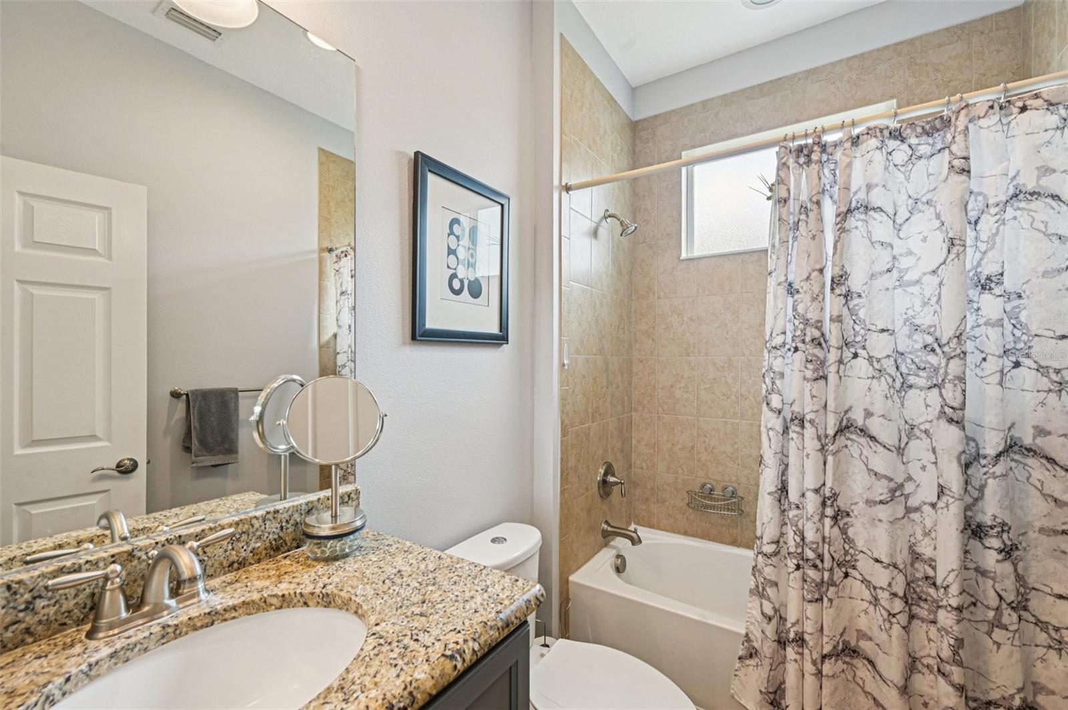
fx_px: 444
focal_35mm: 15
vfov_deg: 77.2
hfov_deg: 100.5
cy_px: 355
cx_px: 534
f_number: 8
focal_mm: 15
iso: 400
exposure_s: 1/30
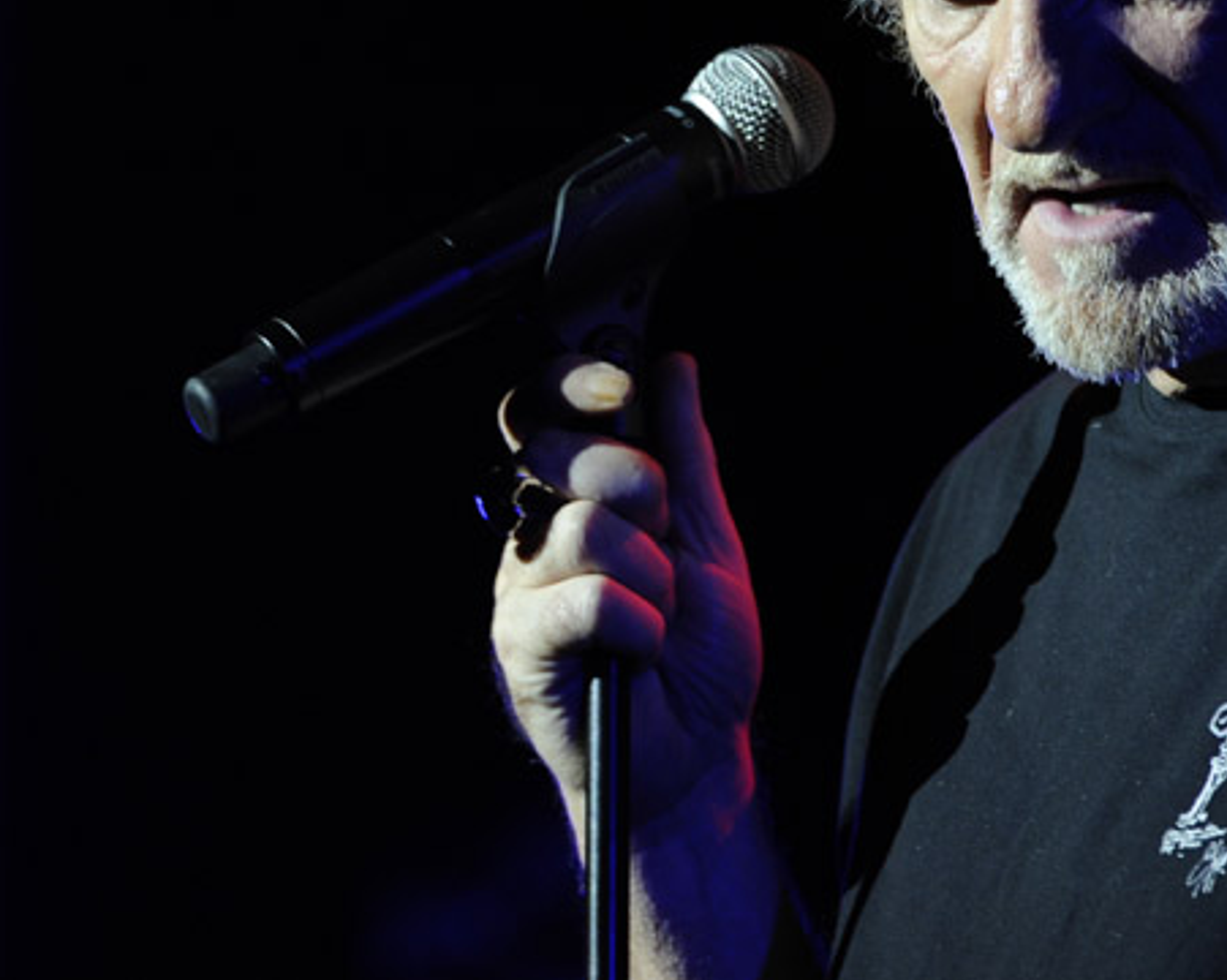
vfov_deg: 3.8
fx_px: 14803
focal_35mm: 408
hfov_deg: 4.7
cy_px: 101
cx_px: 370
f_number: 5
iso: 1000
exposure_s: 1/160
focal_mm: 200
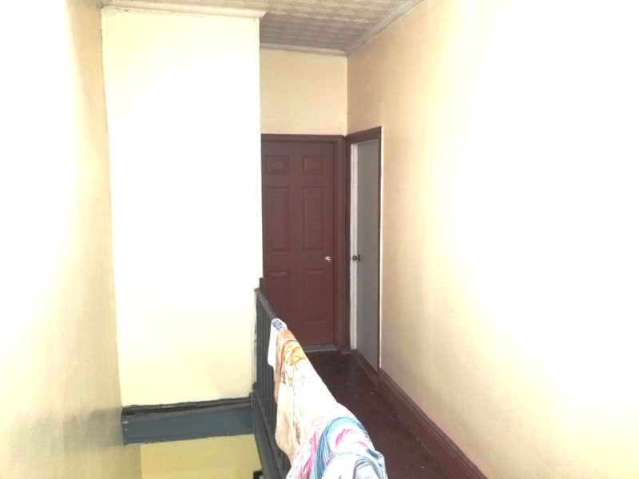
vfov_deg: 53.1
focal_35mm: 26
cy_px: 240
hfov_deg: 67.3
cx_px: 320
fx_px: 480
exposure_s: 1/16
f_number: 1.7
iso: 125
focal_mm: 4.25
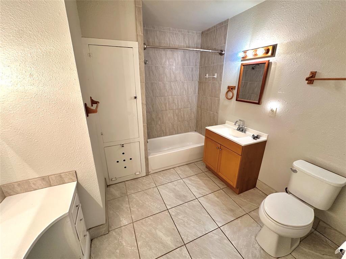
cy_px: 130
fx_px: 140
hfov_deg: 102.1
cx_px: 173
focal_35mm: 14
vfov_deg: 85.6
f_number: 2.2
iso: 200
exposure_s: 1/60
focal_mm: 2.22
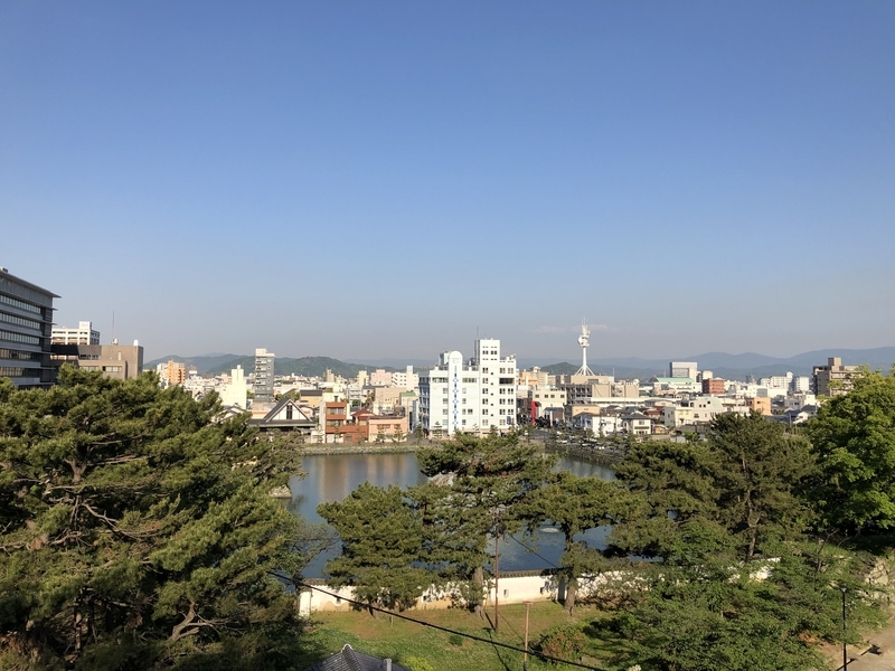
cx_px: 448
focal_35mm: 28
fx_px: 724
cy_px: 336
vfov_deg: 49.7
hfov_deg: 63.4
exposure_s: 1/2288
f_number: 1.8
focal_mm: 3.99
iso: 20
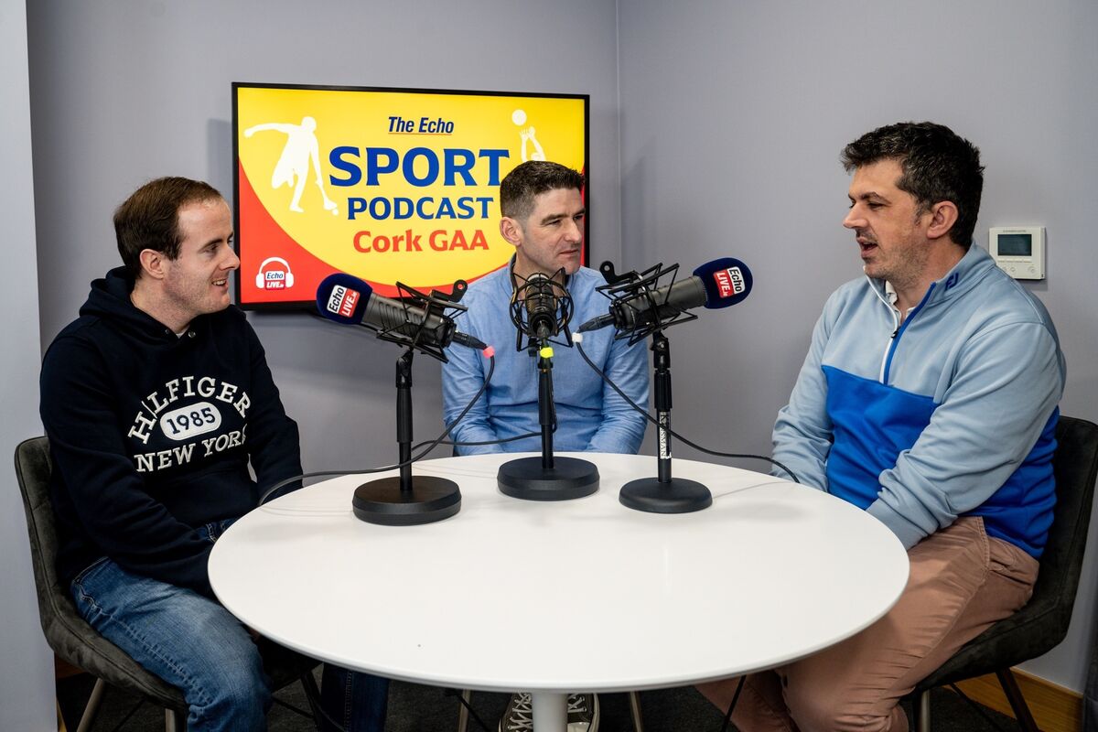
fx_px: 915
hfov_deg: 61.9
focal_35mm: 30
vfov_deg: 43.6
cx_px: 549
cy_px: 366
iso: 1000
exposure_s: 1/60
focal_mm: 30
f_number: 5
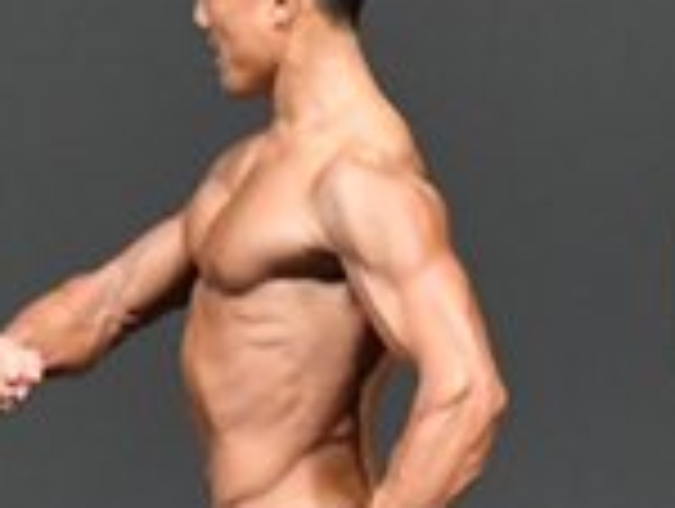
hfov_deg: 1.6
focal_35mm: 1265
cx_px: 1433
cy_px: 539
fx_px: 24707
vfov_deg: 1.2
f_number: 5.6
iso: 5000
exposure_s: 1/400
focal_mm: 170
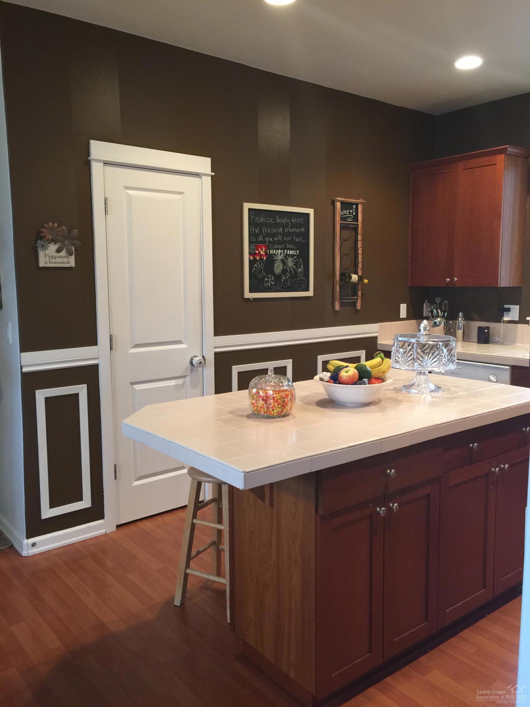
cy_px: 354
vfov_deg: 61.7
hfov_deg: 48.2
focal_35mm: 29
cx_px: 265
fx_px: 592
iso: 100
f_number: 2.2
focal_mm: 4.15
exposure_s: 1/10
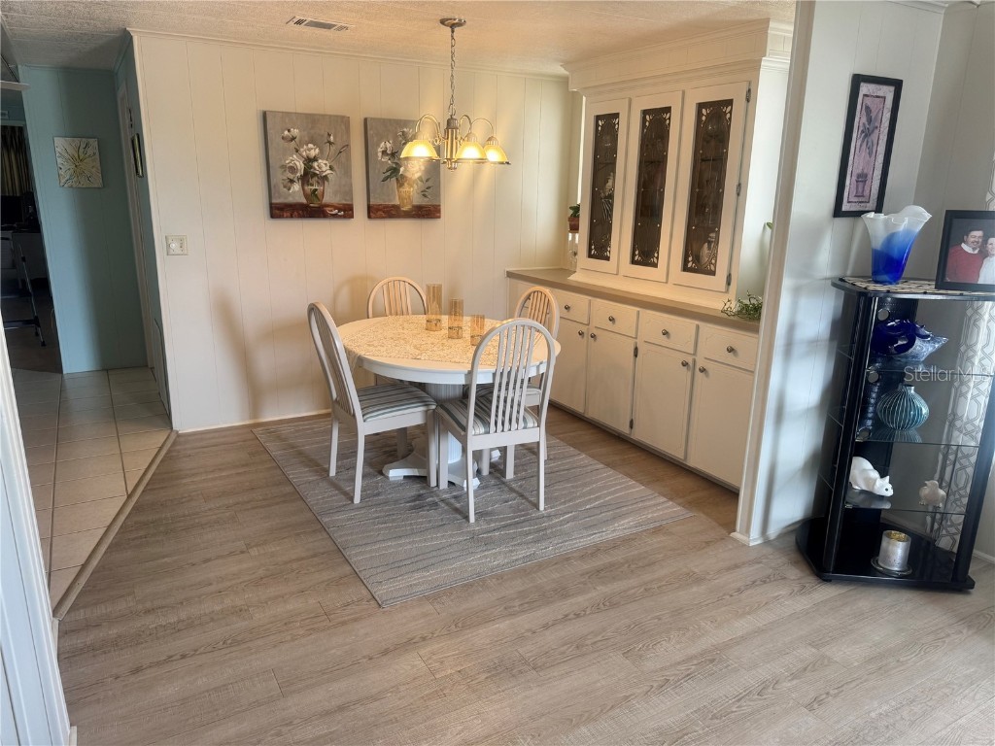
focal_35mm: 24
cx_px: 498
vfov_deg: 56.8
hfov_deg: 71.6
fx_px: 690
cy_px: 373
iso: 125
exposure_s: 1/60
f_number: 1.78
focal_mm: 6.76
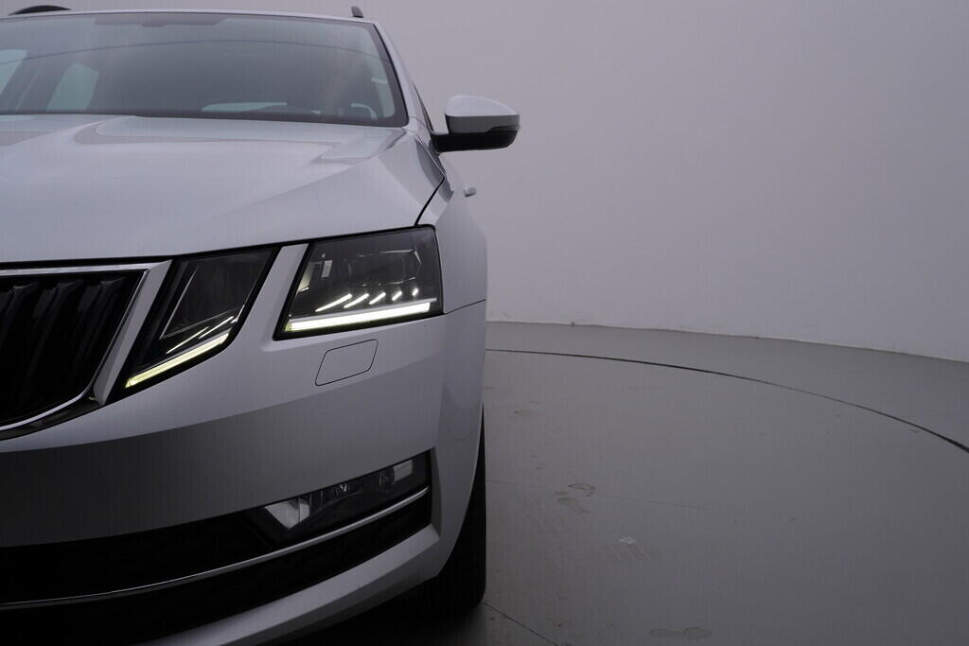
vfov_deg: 36.9
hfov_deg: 53.1
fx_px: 969
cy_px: 323
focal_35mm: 36
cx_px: 484
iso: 125
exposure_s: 1/160
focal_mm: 24
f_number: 5.6
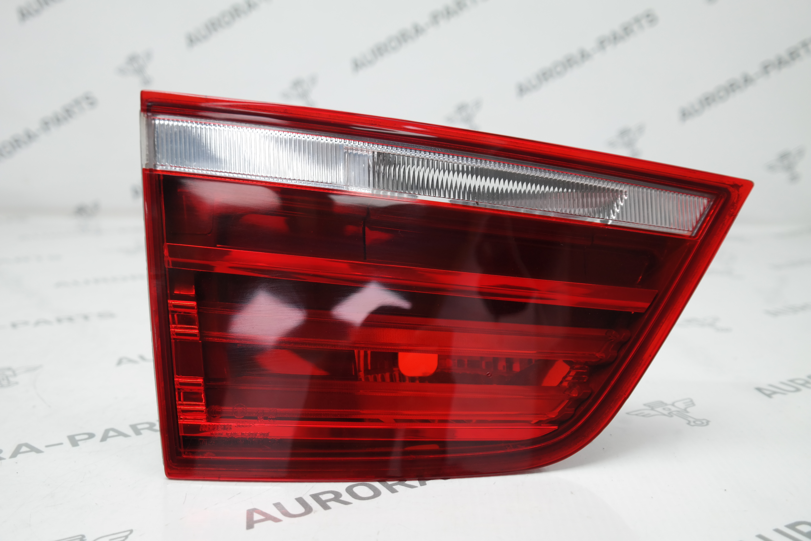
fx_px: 924
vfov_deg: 32.6
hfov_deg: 47.4
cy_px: 270
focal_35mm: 41
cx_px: 406
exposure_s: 1/50
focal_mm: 27
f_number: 4
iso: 200
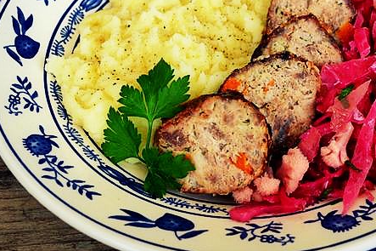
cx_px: 231
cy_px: 74
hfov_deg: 31.8
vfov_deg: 21.4
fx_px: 658
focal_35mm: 63
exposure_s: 1/80
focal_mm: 26
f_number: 8
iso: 400
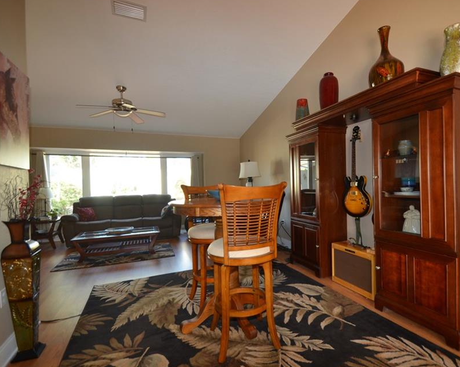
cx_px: 260
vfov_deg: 73.8
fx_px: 245
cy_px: 186
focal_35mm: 18
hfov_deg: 85.9
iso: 450
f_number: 4
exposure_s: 1/60
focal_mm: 10
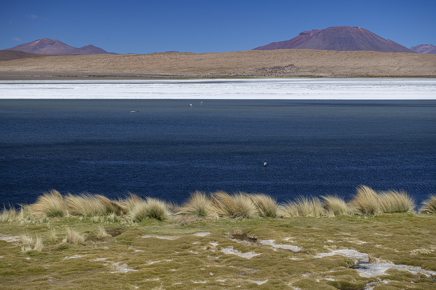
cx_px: 218
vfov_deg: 19.5
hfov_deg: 28.8
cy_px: 145
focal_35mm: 70
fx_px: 848
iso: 100
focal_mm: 70
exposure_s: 1/320
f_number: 7.1
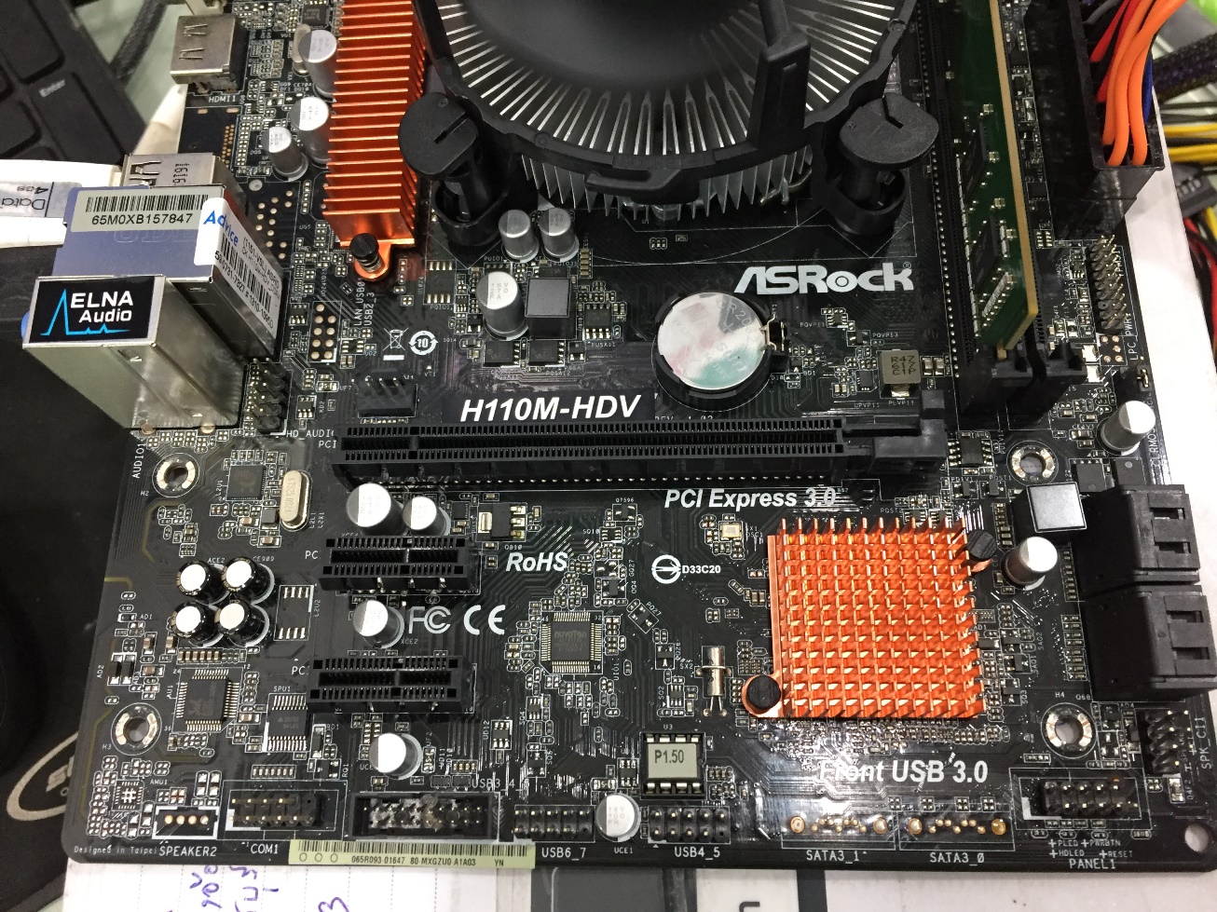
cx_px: 608
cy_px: 456
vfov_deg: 48.2
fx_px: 1019
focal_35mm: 29
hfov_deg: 61.7
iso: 200
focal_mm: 4.15
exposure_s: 1/33
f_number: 2.2
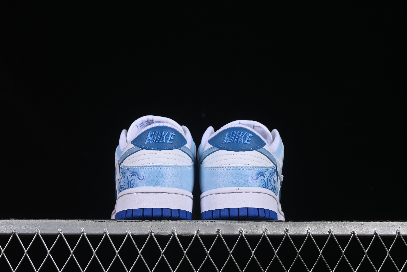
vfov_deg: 18.2
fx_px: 848
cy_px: 136
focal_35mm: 75
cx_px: 204
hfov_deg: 27.0
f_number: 8
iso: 160
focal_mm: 50
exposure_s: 1/80
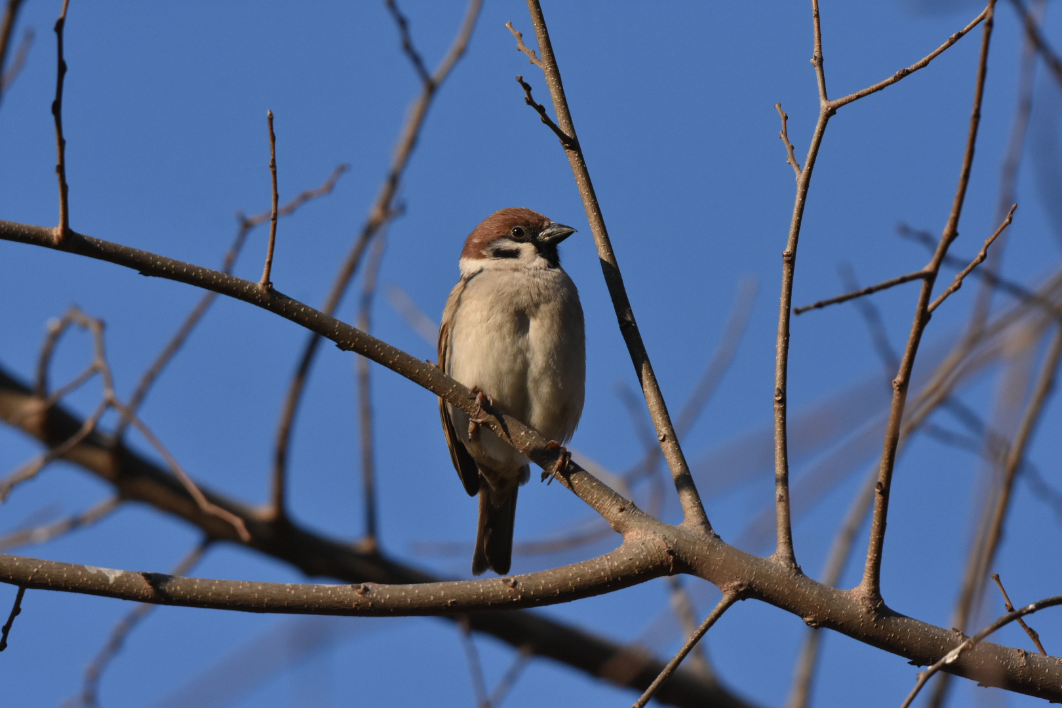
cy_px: 354
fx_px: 15929
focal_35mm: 540
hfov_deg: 3.8
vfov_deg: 2.5
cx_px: 531
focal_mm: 360
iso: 1250
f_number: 7.1
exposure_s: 1/3200
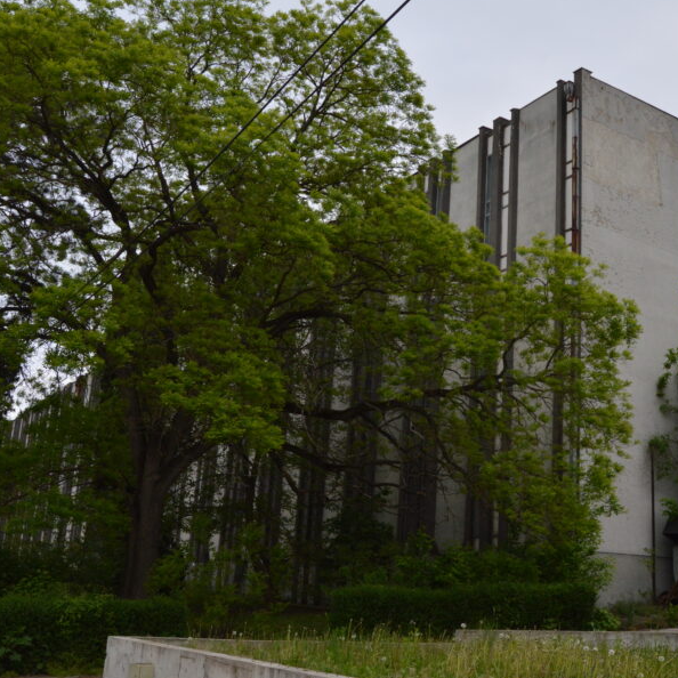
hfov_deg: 38.6
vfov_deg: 39.2
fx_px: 953
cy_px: 338
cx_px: 462
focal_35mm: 43
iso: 800
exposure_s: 1/640
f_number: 13
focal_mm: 22
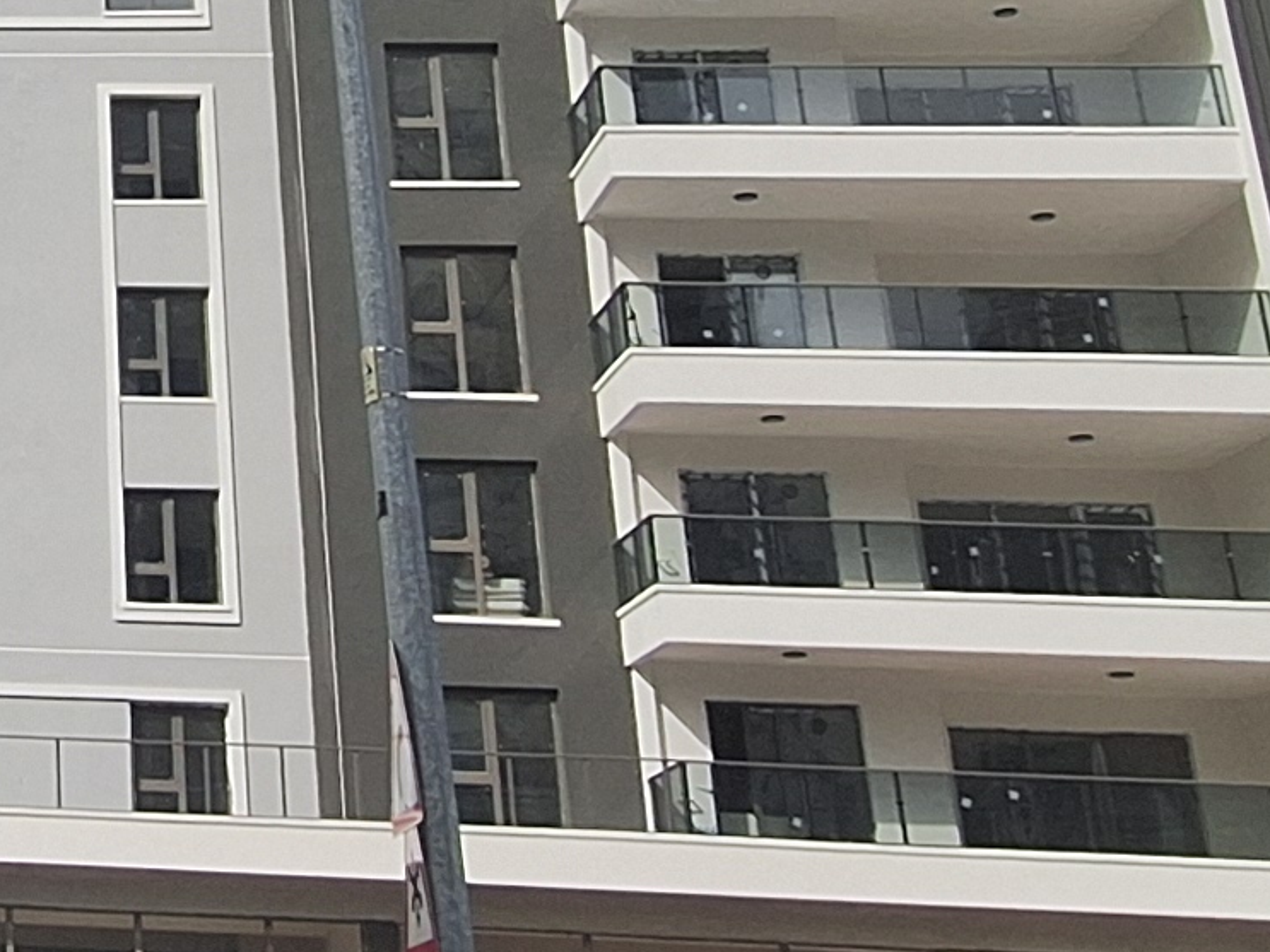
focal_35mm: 70
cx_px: -593
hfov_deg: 23.0
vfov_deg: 20.1
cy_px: -92
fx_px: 2568
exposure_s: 1/1212
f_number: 2.2
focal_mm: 1.74
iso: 40
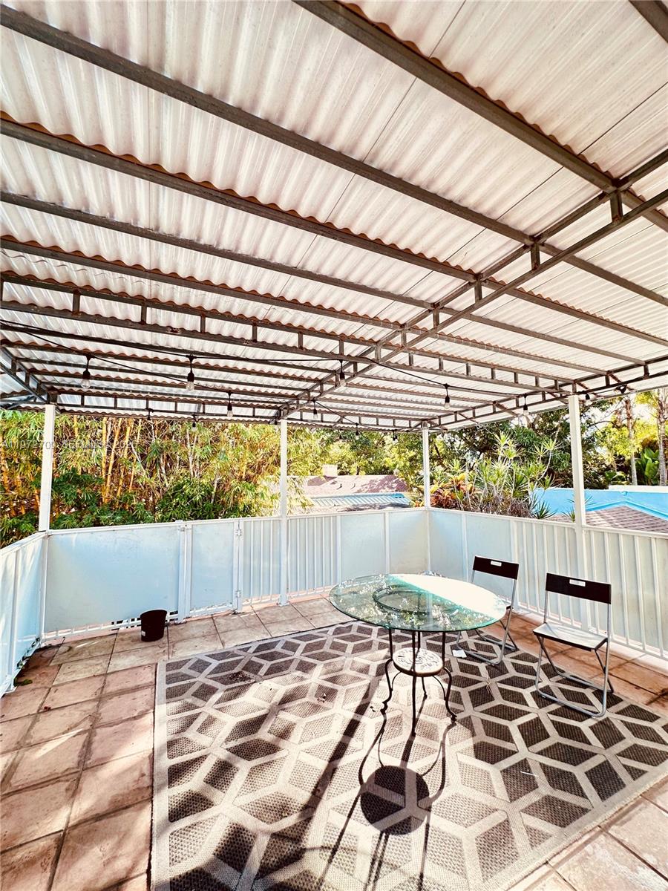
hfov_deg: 85.7
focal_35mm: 14
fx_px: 360
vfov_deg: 102.1
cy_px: 446
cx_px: 334
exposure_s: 1/100
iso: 50
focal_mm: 2.22
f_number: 2.2
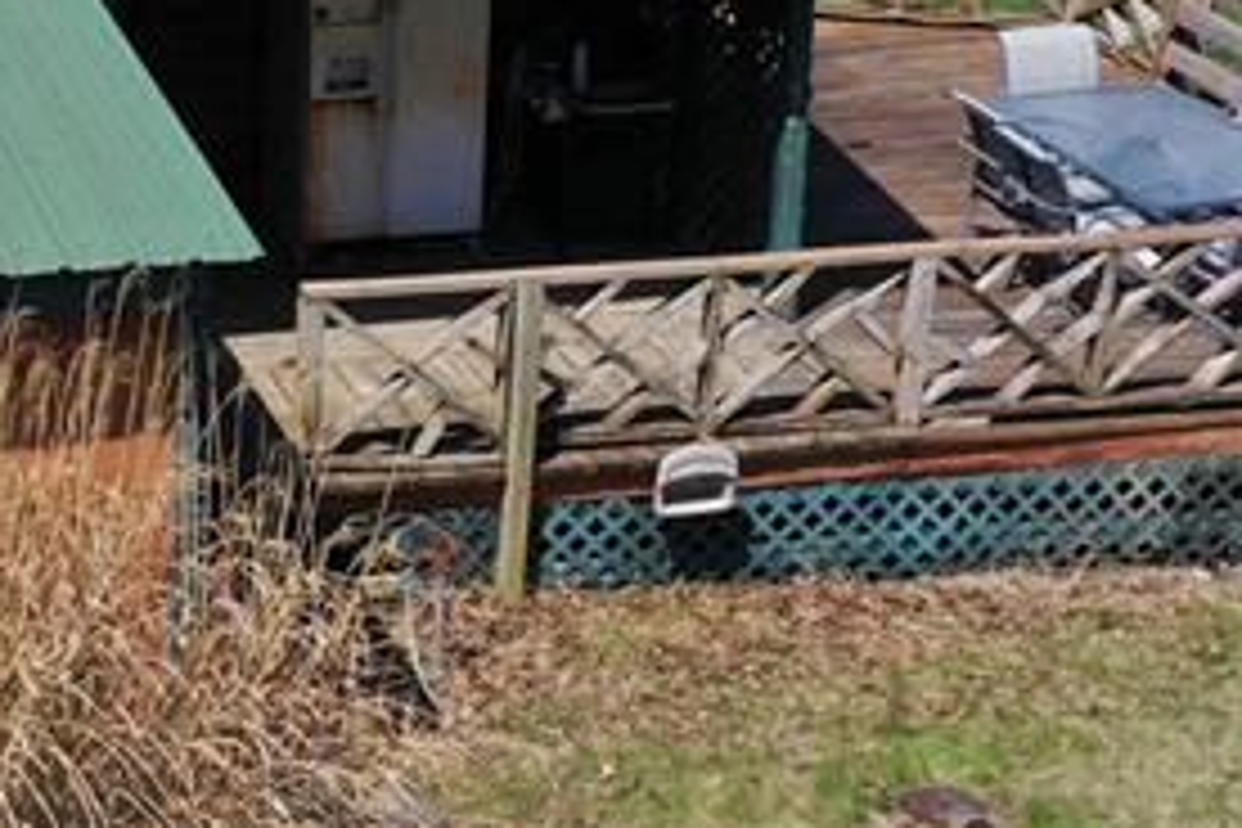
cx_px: -122
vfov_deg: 13.1
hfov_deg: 18.9
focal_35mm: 104
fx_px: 3588
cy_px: 266
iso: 100
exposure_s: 1/500
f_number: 5.6
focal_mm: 10.26
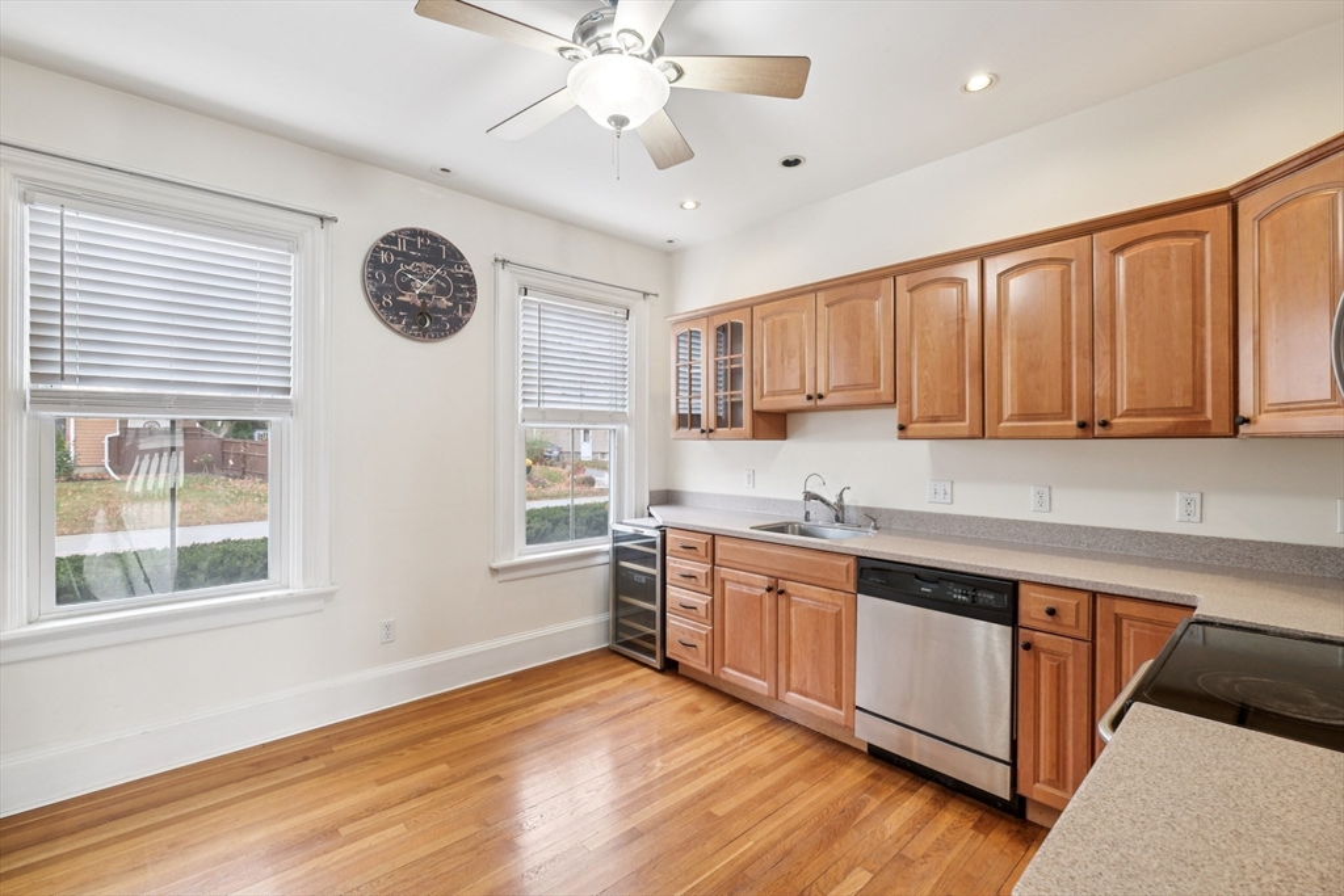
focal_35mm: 15
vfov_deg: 77.3
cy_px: 448
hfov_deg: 100.4
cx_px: 672
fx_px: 560
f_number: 5.6
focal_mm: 10
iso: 400
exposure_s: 1/10
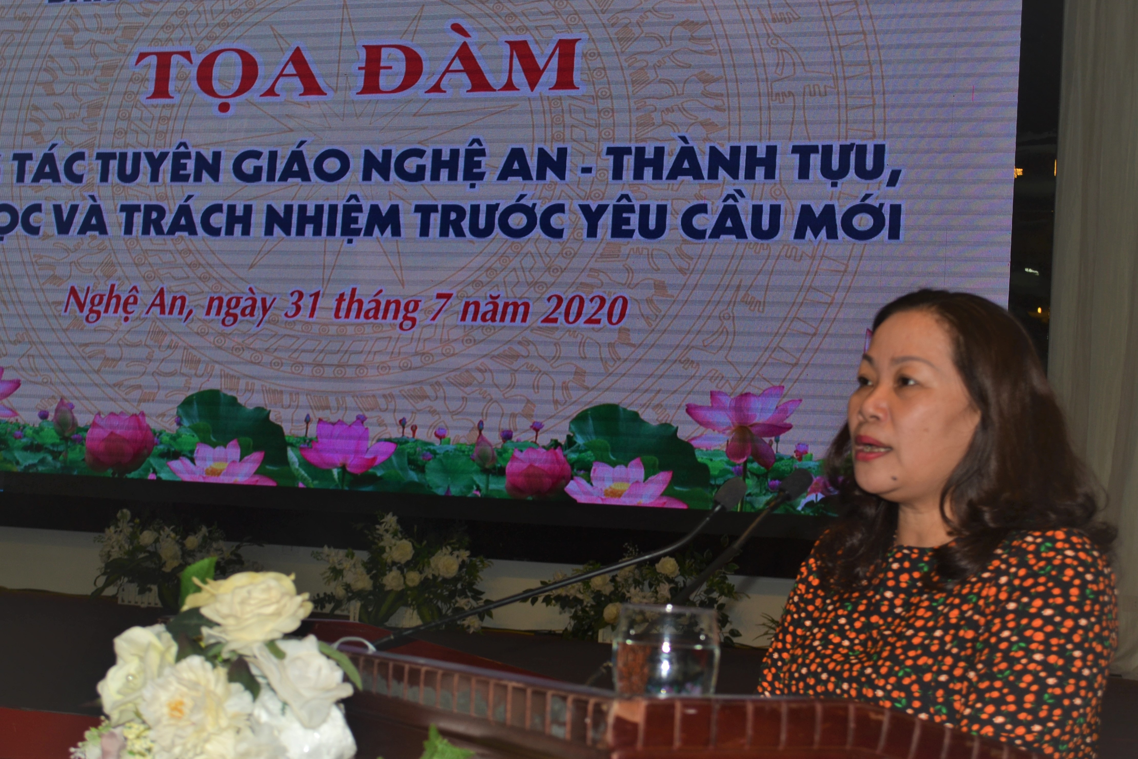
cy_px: 380
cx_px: 569
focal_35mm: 60
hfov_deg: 33.4
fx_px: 1897
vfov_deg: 22.6
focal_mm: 40
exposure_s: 1/60
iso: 100
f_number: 5.3
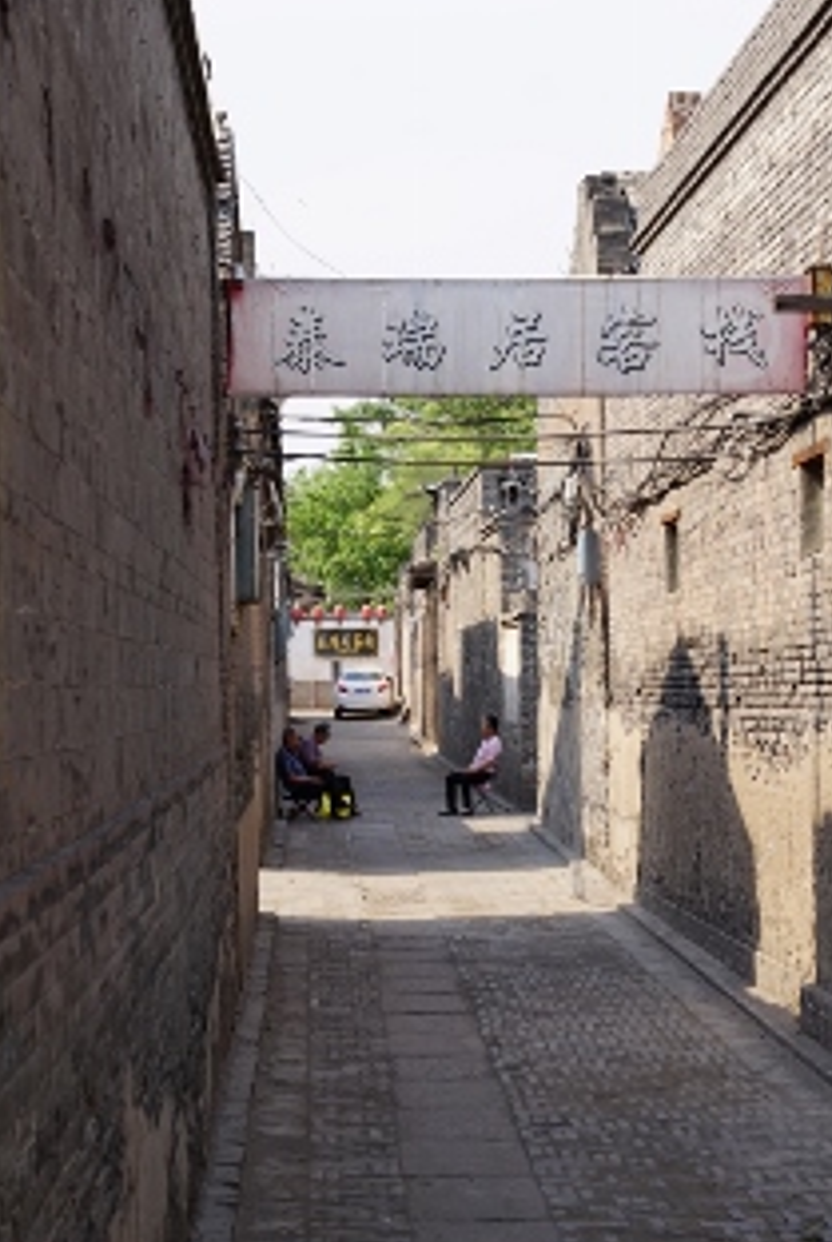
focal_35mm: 106
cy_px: 633
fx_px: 3650
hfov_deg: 13.0
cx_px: 432
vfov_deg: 19.3
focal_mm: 55
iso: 100
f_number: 8
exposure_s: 1/160
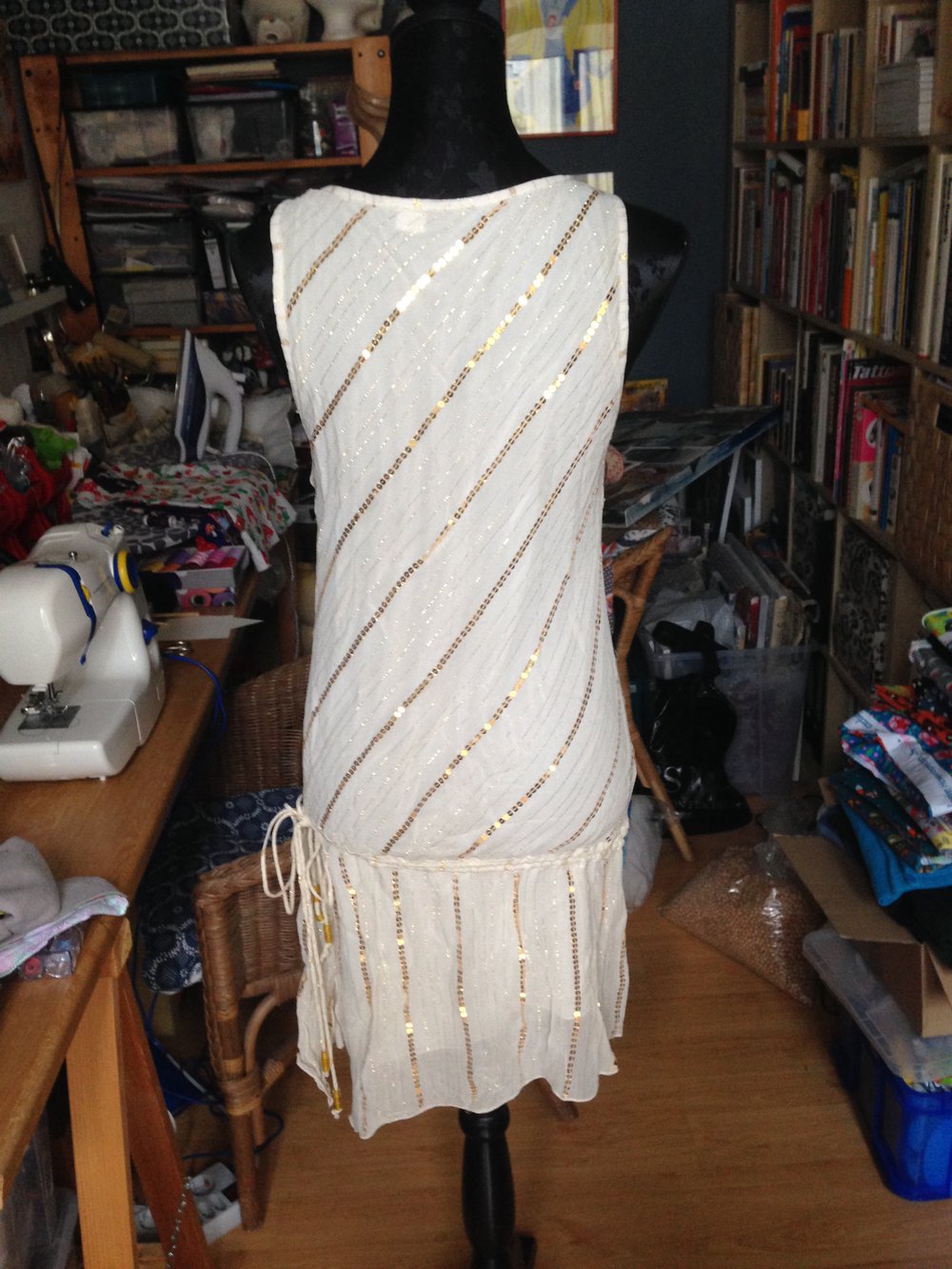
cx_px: 476
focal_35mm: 33
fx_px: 1210
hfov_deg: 43.0
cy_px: 634
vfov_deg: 55.3
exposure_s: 1/20
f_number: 2.4
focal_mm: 4.12
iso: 160
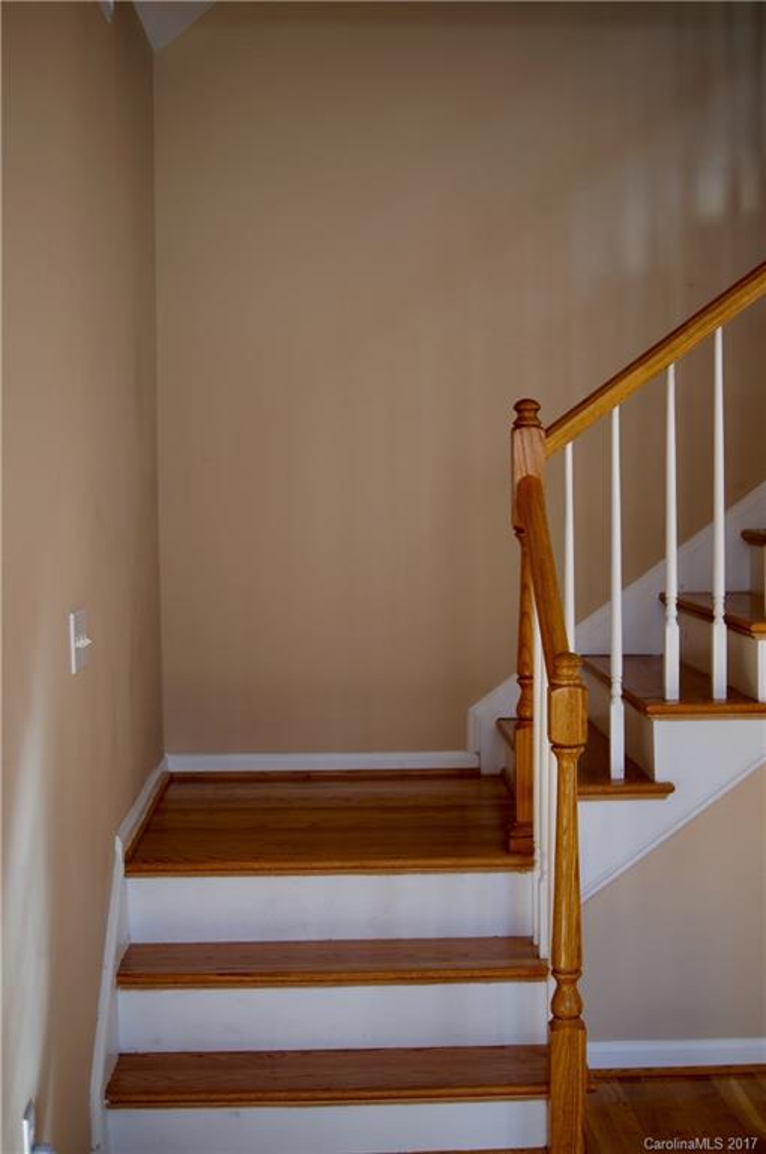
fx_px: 1680
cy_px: 577
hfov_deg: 25.7
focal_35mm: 52
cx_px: 383
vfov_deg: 37.9
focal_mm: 35
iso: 100
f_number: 2
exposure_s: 1/60
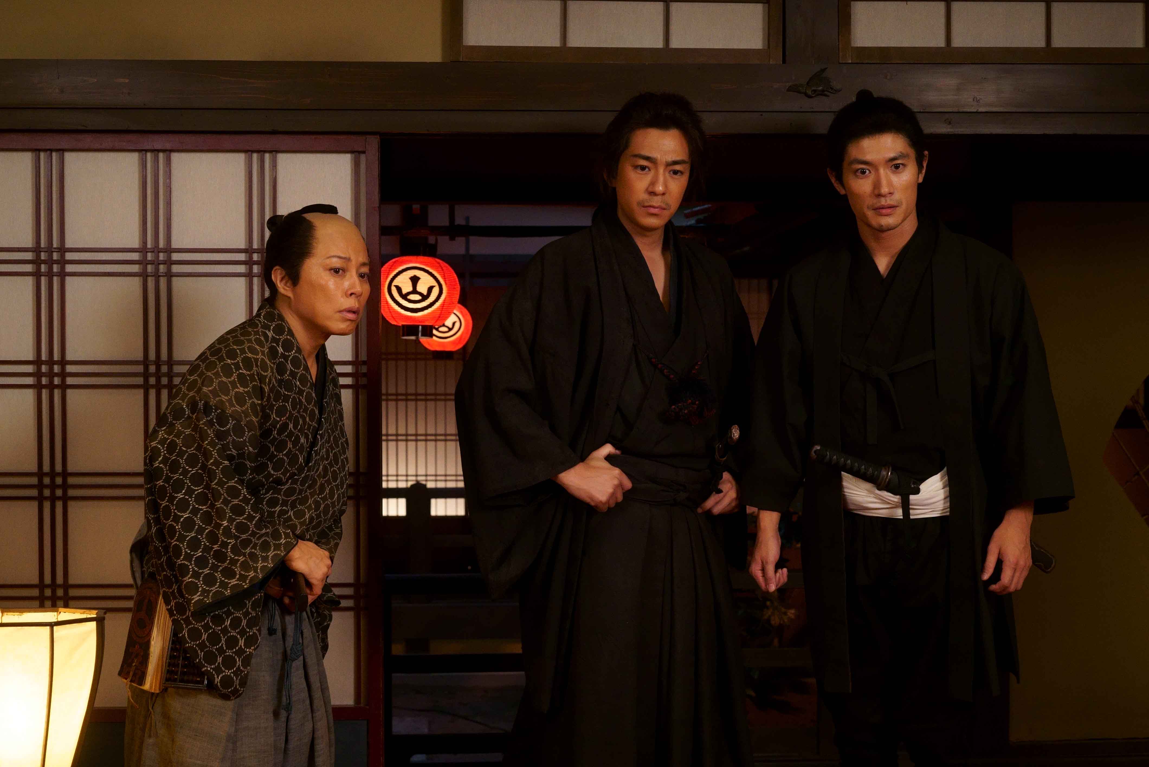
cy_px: 384
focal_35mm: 50
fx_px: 1597
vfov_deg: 27.0
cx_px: 574
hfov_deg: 39.6
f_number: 5.6
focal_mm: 50
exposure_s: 1/60
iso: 3200
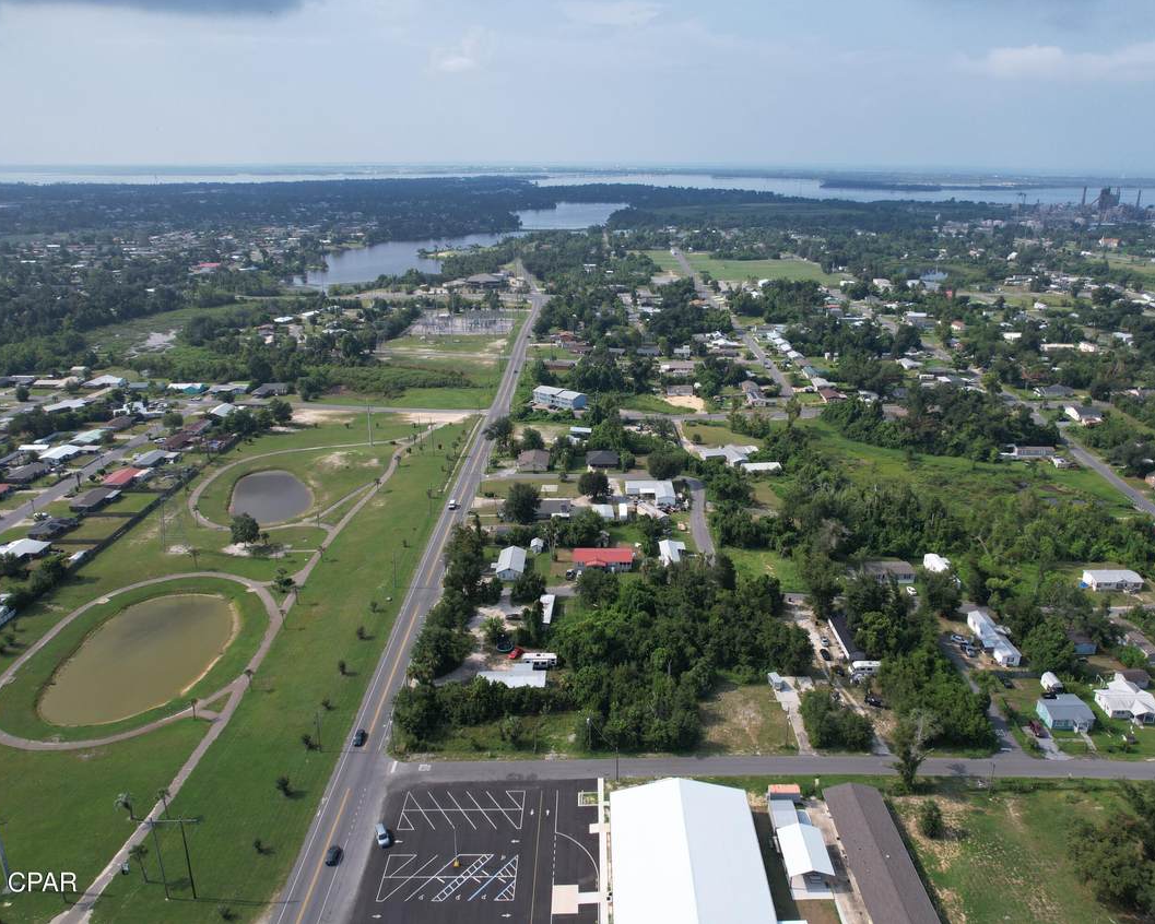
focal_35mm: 25
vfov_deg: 56.8
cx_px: 620
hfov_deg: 68.0
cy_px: 459
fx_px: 855
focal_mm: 8.38
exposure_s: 1/1600
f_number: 2.8
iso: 100
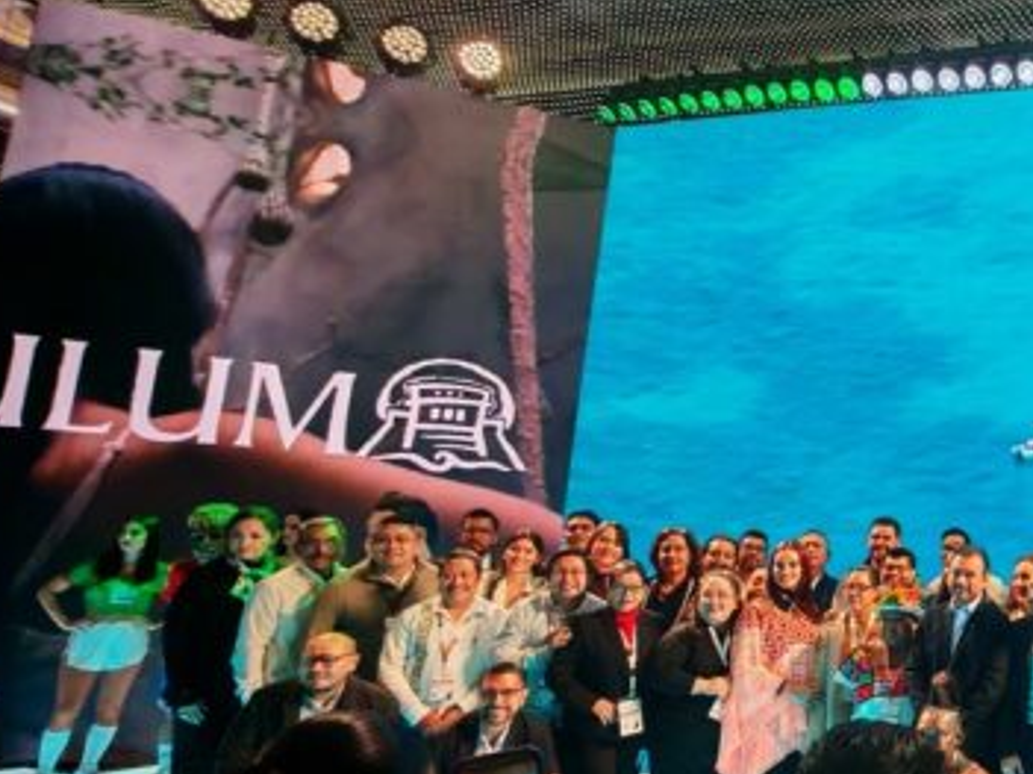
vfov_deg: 40.6
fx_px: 1044
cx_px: 1086
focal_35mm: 35
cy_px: 421
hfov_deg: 43.2
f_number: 2.2
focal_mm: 1.96
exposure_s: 1/50
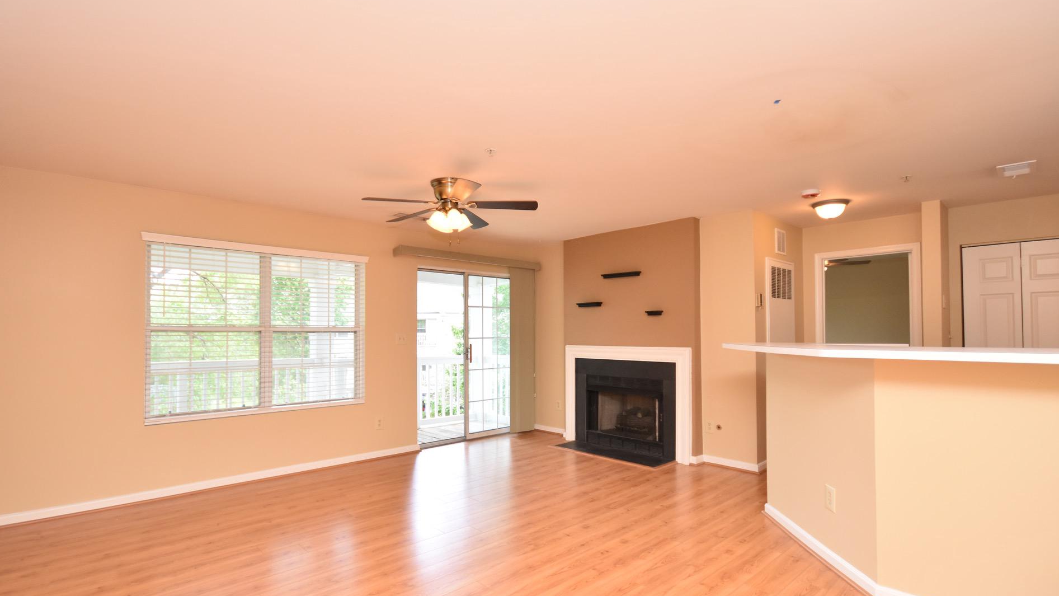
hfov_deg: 95.9
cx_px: 515
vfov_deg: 63.9
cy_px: 320
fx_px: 477
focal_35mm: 17
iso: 800
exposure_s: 1/200
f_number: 5
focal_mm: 10
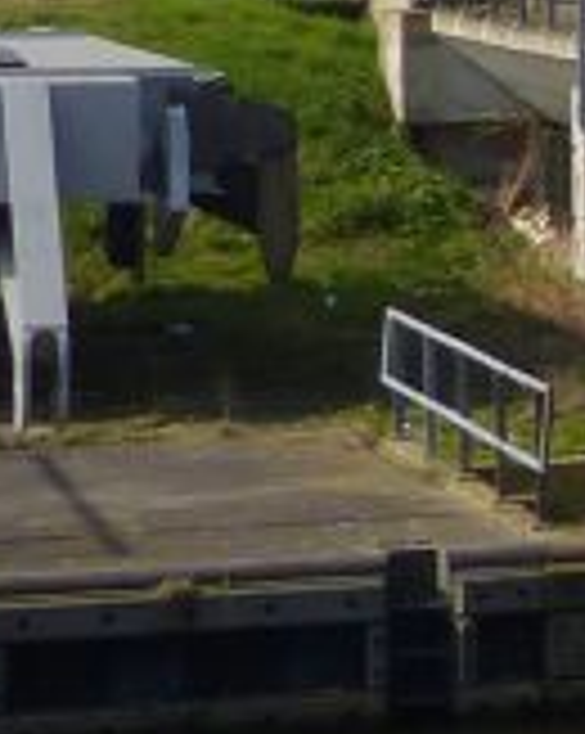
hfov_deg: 5.3
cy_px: -464
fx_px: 5919
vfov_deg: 7.0
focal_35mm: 273
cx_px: 1778
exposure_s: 1/1300
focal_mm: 6.8
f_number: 4
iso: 100
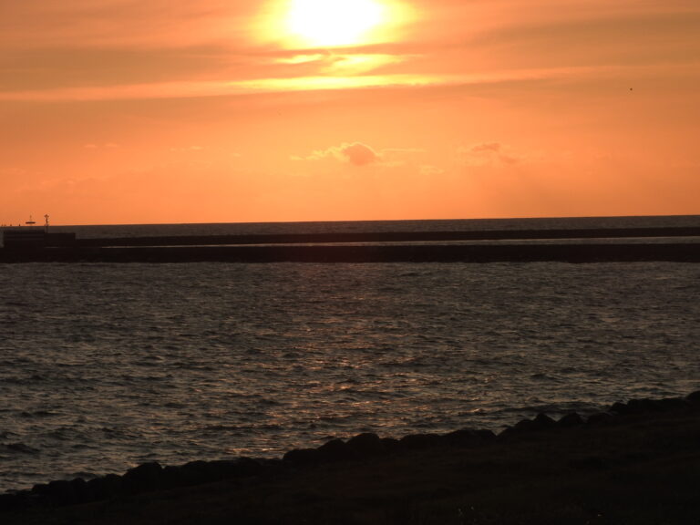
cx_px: 350
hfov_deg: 9.9
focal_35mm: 200
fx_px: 4044
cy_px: 262
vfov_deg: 7.4
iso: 100
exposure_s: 1/800
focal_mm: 35.8
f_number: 5.3
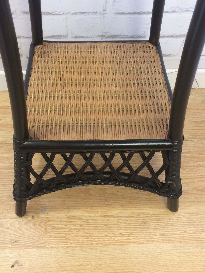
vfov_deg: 52.5
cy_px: 121
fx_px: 276
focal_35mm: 35
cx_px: 98
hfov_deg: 40.7
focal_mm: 4.15
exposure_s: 1/33
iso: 100
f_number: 2.2
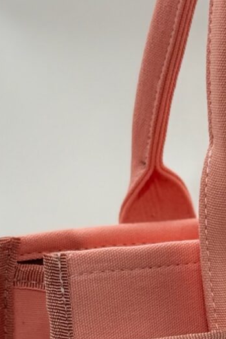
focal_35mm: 165
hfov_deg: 8.2
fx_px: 1552
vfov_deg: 12.2
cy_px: 405
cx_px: 291
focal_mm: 6.76
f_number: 1.78
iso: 80
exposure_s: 1/875
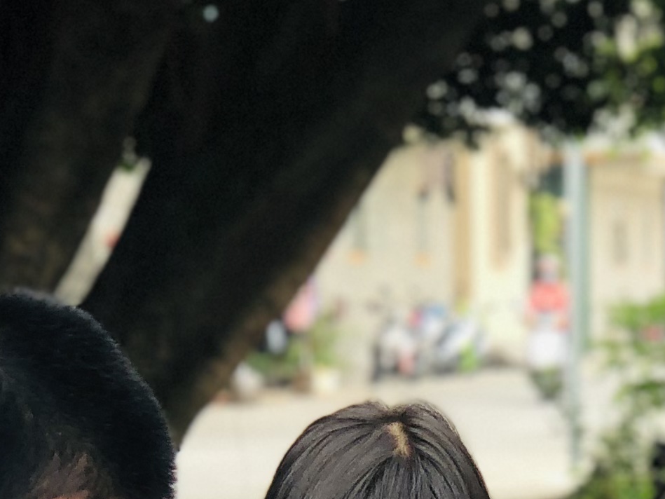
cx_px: 611
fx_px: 4246
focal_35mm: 221
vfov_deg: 6.6
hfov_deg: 8.9
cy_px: 813
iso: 25
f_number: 2.4
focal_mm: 6
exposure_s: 1/120
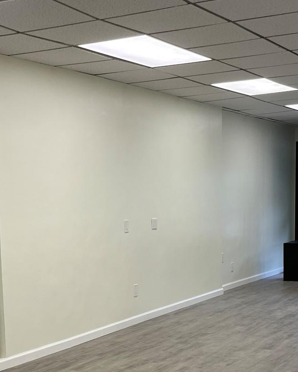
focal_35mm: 64
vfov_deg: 29.0
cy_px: 289
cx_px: 123
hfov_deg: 23.8
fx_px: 705
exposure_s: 1/120
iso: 40
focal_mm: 4.2
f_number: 1.6
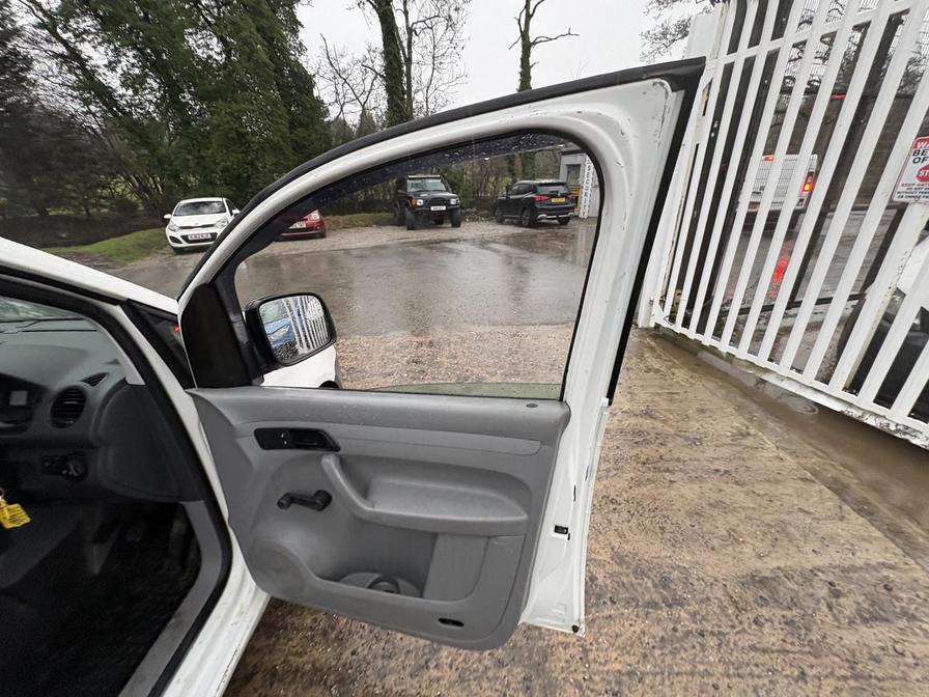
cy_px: 348
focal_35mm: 14
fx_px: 376
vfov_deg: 85.7
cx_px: 464
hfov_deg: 102.1
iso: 250
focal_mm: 2.22
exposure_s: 1/84
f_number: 2.2
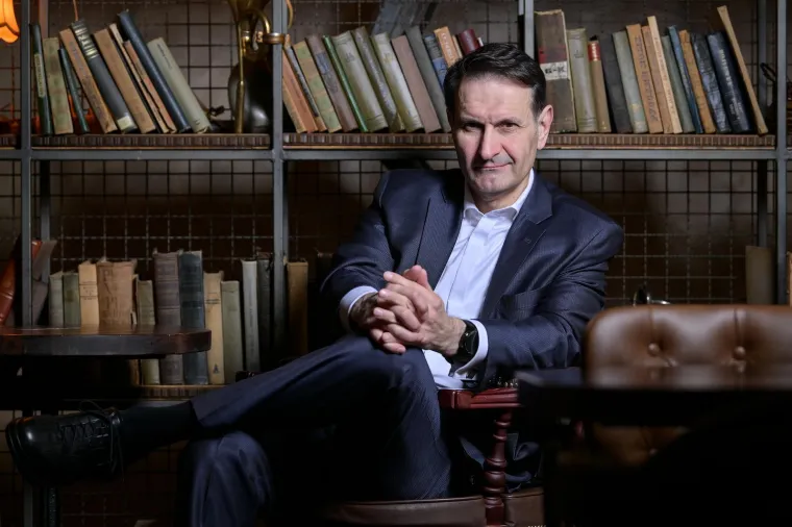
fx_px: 2463
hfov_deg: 18.3
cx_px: 396
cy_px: 264
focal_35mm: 112
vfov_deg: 12.2
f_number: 4
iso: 125
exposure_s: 1/125
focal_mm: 112
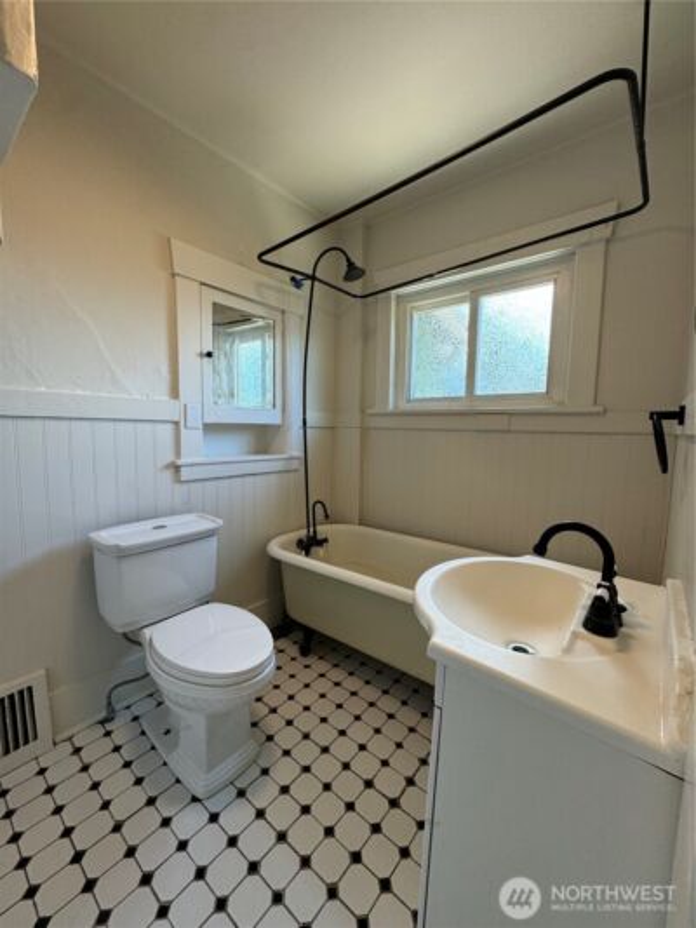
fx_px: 375
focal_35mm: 14
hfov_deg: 85.7
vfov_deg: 102.1
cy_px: 464
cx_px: 348
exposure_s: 1/120
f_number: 2.2
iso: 125
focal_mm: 2.22
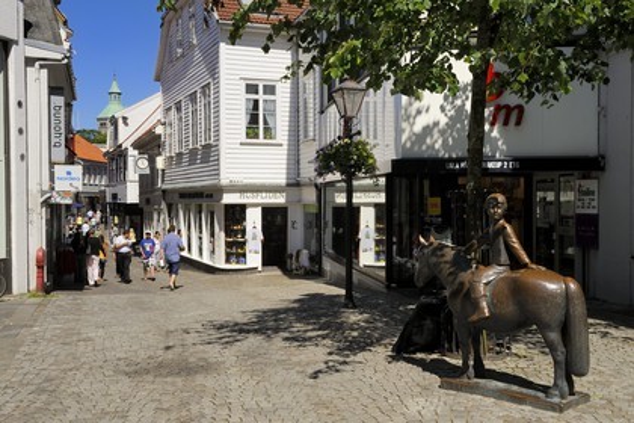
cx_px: 317
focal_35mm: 38
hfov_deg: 50.7
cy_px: 212
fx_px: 669
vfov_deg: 35.1
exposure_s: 1/160
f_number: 22
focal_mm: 38
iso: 400
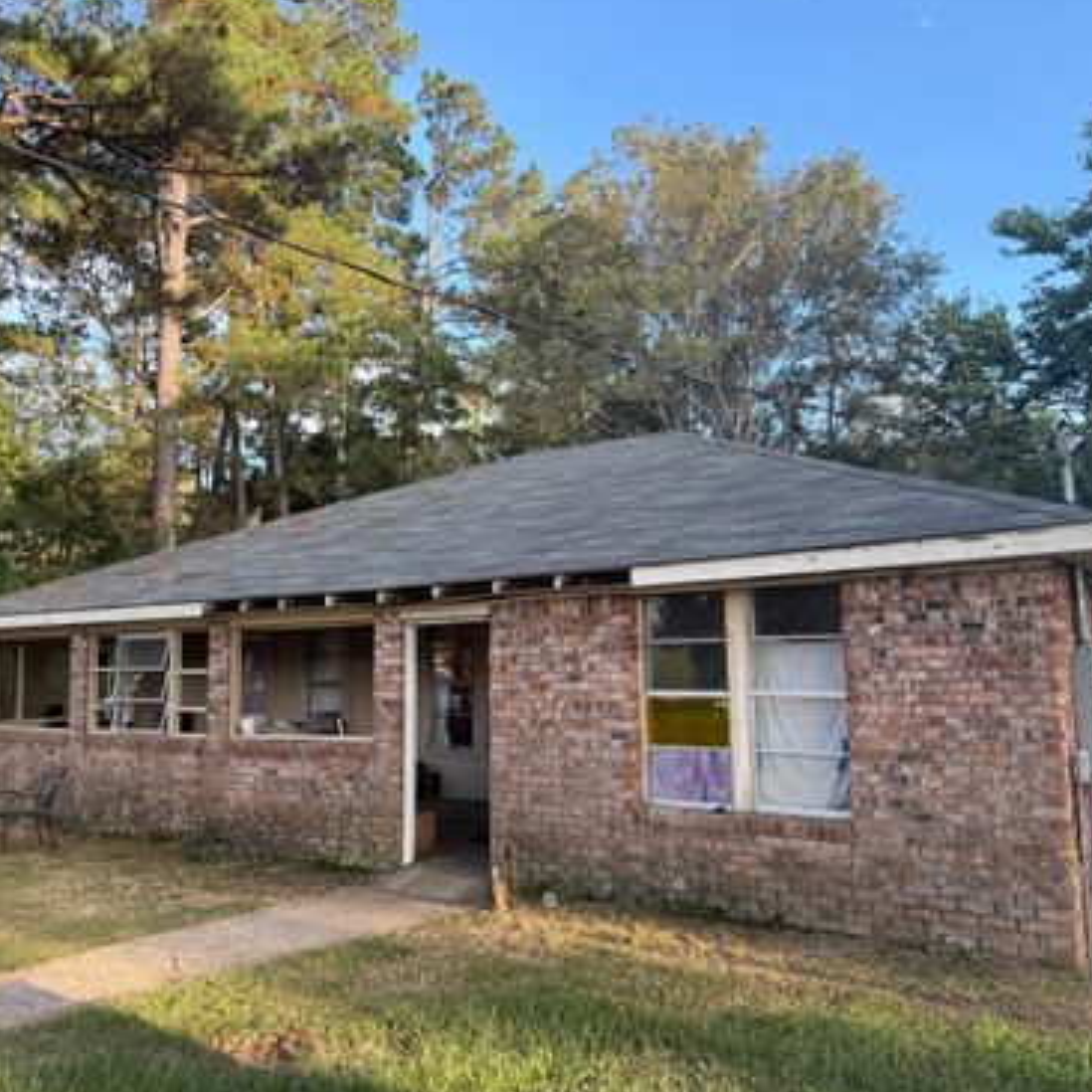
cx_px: 546
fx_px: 1035
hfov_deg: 55.6
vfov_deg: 55.6
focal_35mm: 29
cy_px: 539
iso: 100
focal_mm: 6.76
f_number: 1.78
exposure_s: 1/547
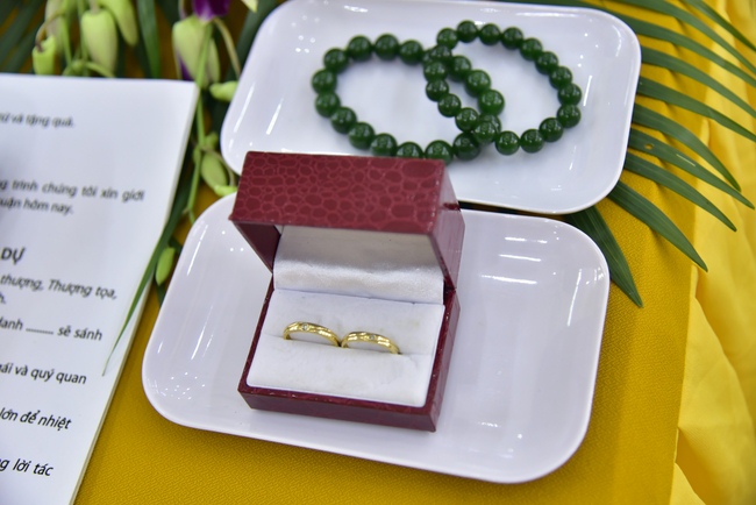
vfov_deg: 26.0
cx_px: 378
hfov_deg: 38.2
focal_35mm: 52
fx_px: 1092
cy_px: 252
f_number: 4
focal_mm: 52
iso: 800
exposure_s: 1/50
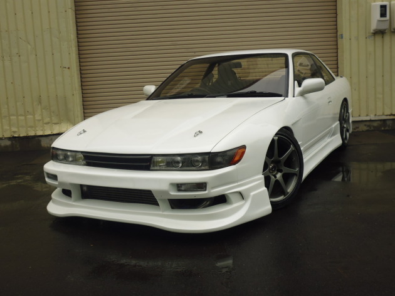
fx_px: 468
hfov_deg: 45.8
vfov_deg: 35.1
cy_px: 148
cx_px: 198
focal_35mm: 41
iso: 100
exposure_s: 1/100
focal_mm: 7.2
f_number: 3.6
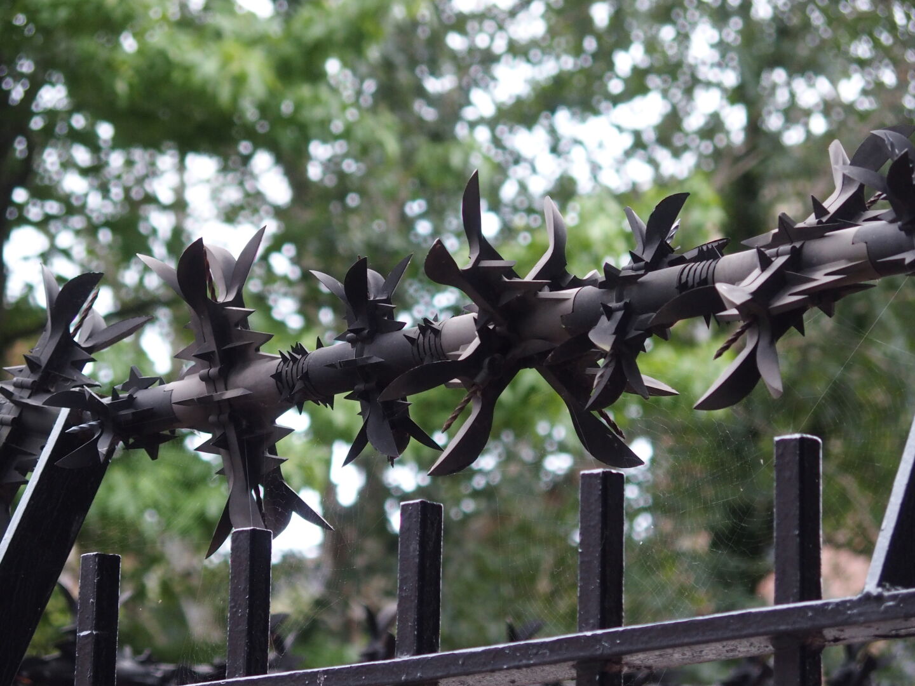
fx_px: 3965
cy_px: 343
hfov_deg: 13.2
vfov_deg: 9.9
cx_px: 458
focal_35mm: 150
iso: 500
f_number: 2.8
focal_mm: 31.8
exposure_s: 1/80
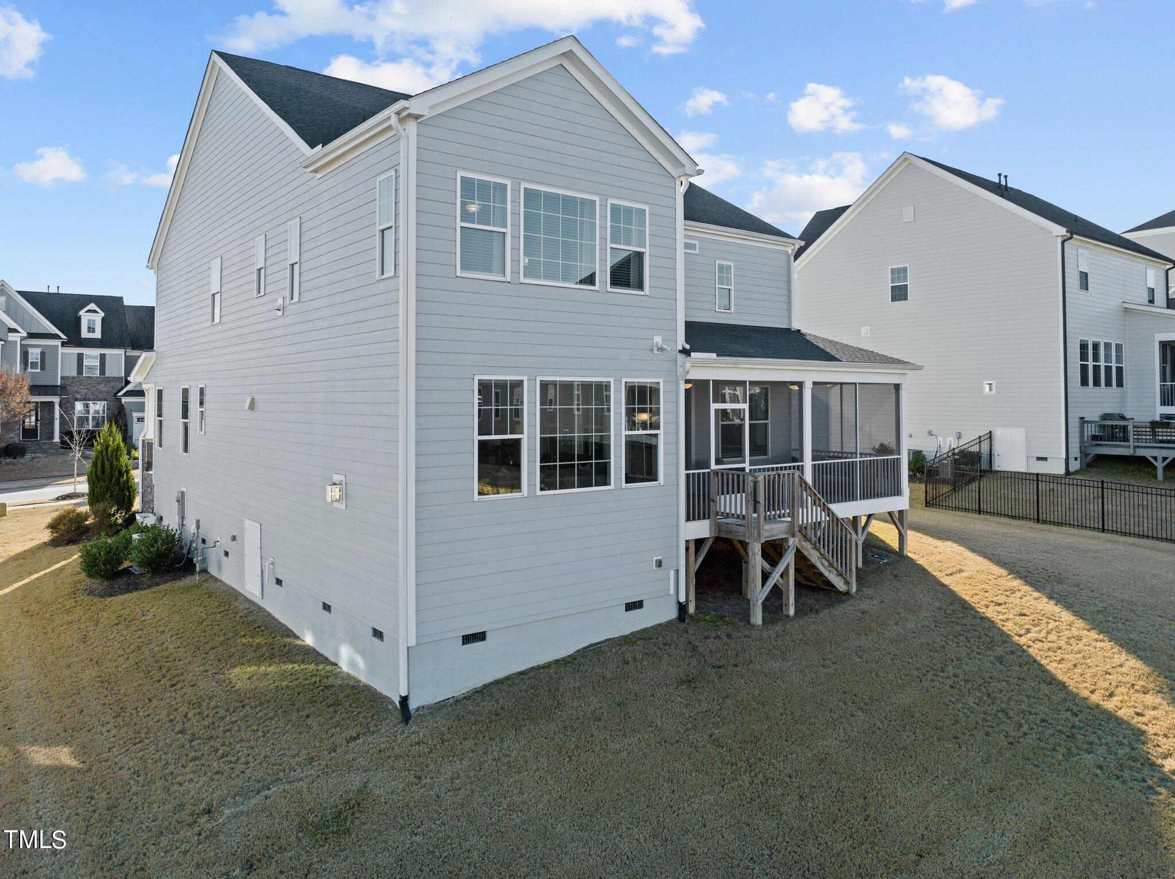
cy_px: 440
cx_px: 588
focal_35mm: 24
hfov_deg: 71.6
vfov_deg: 56.8
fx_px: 814
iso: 380
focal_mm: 12.29
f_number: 2.8
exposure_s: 1/400
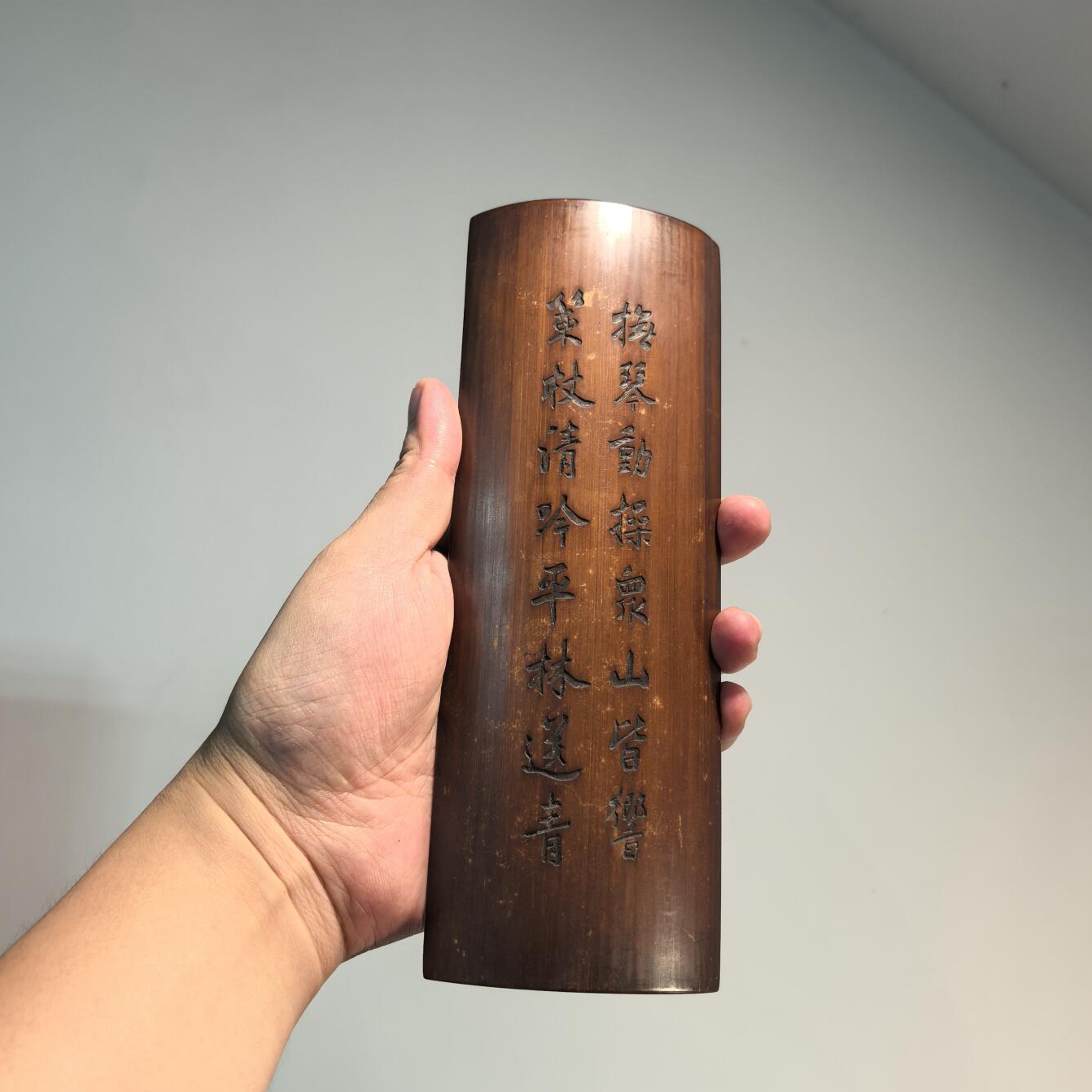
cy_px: 566
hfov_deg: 51.1
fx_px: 1142
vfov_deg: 51.1
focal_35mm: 32
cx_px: 544
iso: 2500
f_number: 2
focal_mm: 6.98
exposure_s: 1/1072
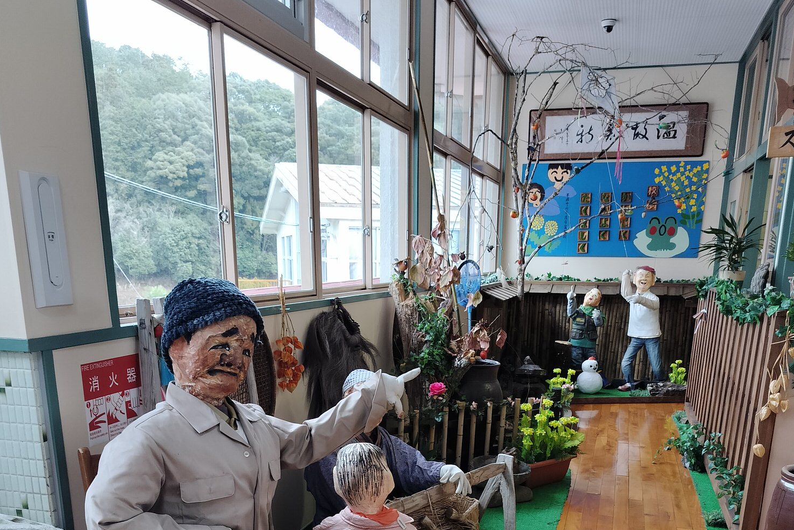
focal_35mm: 34
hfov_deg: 55.8
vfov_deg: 36.4
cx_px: 405
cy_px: 480
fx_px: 750
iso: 250
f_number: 1.7
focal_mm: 5.24
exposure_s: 1/33
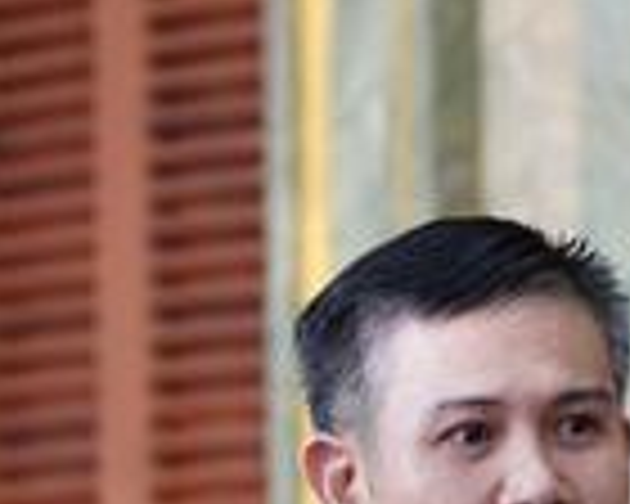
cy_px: 981
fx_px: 8540
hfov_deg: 4.2
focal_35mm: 458
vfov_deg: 3.4
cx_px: 162
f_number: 2.8
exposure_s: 1/80
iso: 2000
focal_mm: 95
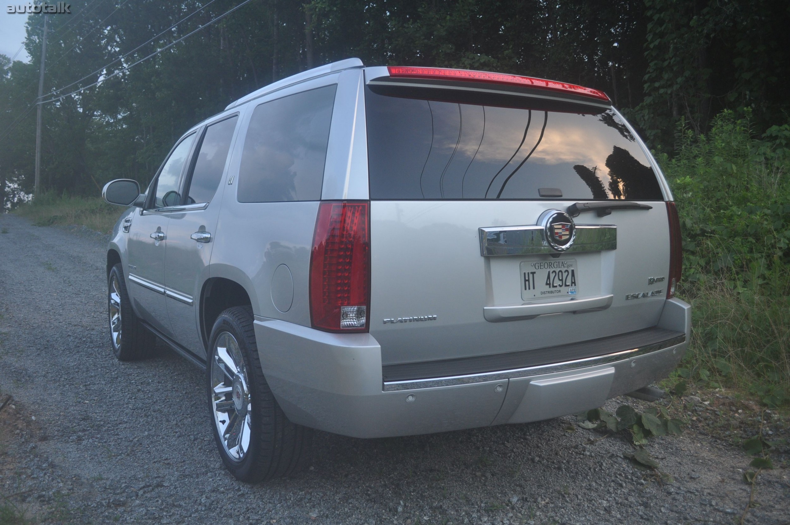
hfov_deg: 57.3
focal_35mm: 33
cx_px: 395
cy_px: 262
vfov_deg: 39.9
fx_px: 723
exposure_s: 1/60
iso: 400
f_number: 4
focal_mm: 22
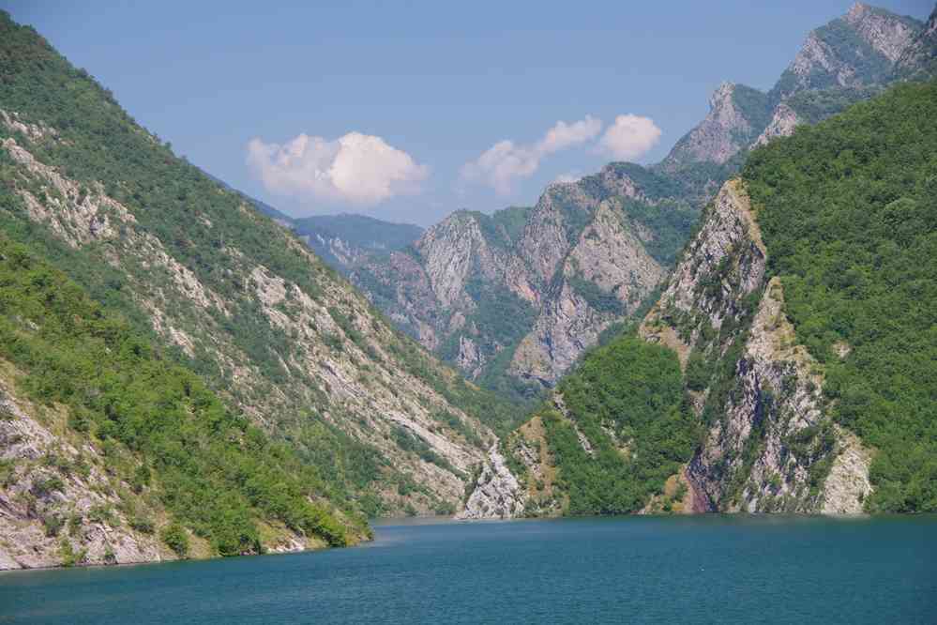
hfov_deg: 17.5
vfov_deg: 11.7
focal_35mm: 117
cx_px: 468
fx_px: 3045
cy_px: 312
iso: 200
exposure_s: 1/125
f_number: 8
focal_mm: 77.5
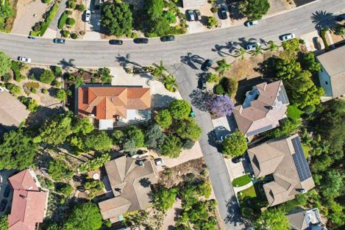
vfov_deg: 43.5
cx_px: 114
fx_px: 288
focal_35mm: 30
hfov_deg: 60.4
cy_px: 97
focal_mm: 8.38
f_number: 2.8
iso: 100
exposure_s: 1/1000
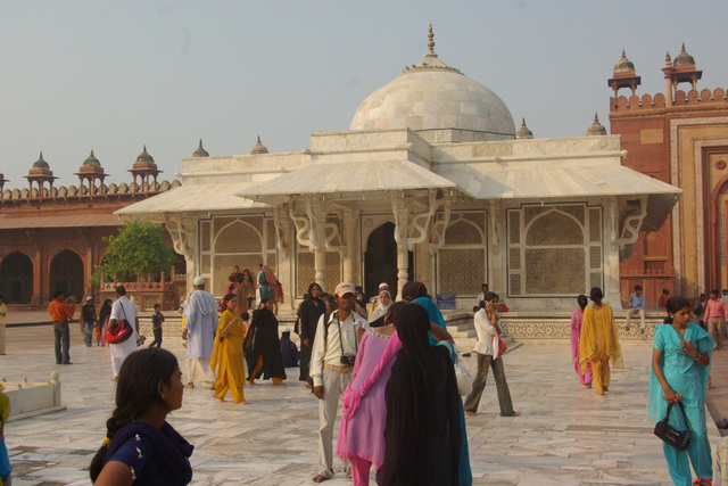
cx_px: 364
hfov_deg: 46.4
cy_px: 243
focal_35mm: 42
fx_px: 849
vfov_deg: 31.9
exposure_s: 1/350
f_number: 8
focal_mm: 28
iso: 800
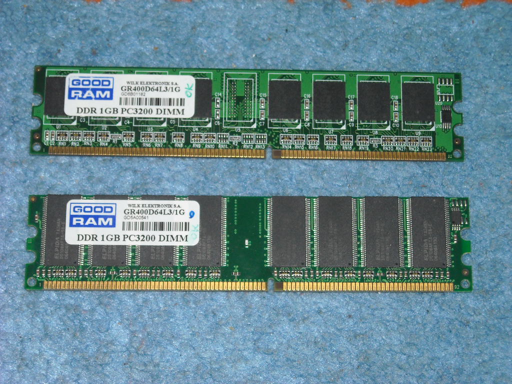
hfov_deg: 18.7
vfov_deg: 14.1
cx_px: 256
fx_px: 1553
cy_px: 192
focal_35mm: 105
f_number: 4.7
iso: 200
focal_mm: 17.1
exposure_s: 1/125
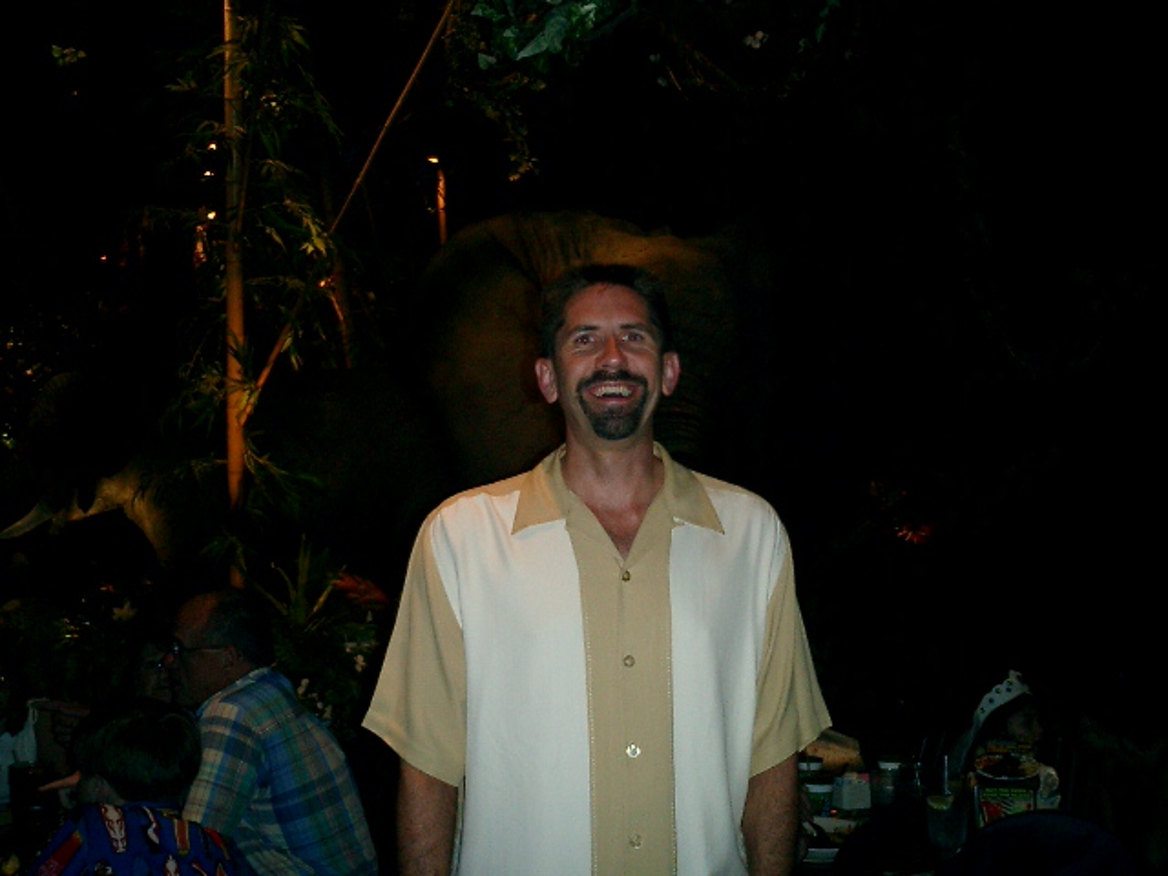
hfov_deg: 51.4
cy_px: 438
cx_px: 584
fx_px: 1215
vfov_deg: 39.7
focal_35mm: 36
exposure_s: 1/30
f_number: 3.2
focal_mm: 7.5
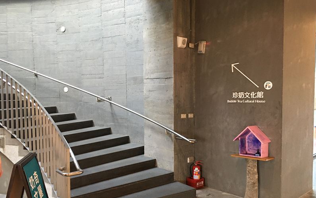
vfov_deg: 40.5
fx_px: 267
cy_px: 113
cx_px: 159
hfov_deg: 61.2
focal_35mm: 31
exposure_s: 1/10
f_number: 2.2
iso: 80
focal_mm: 4.15
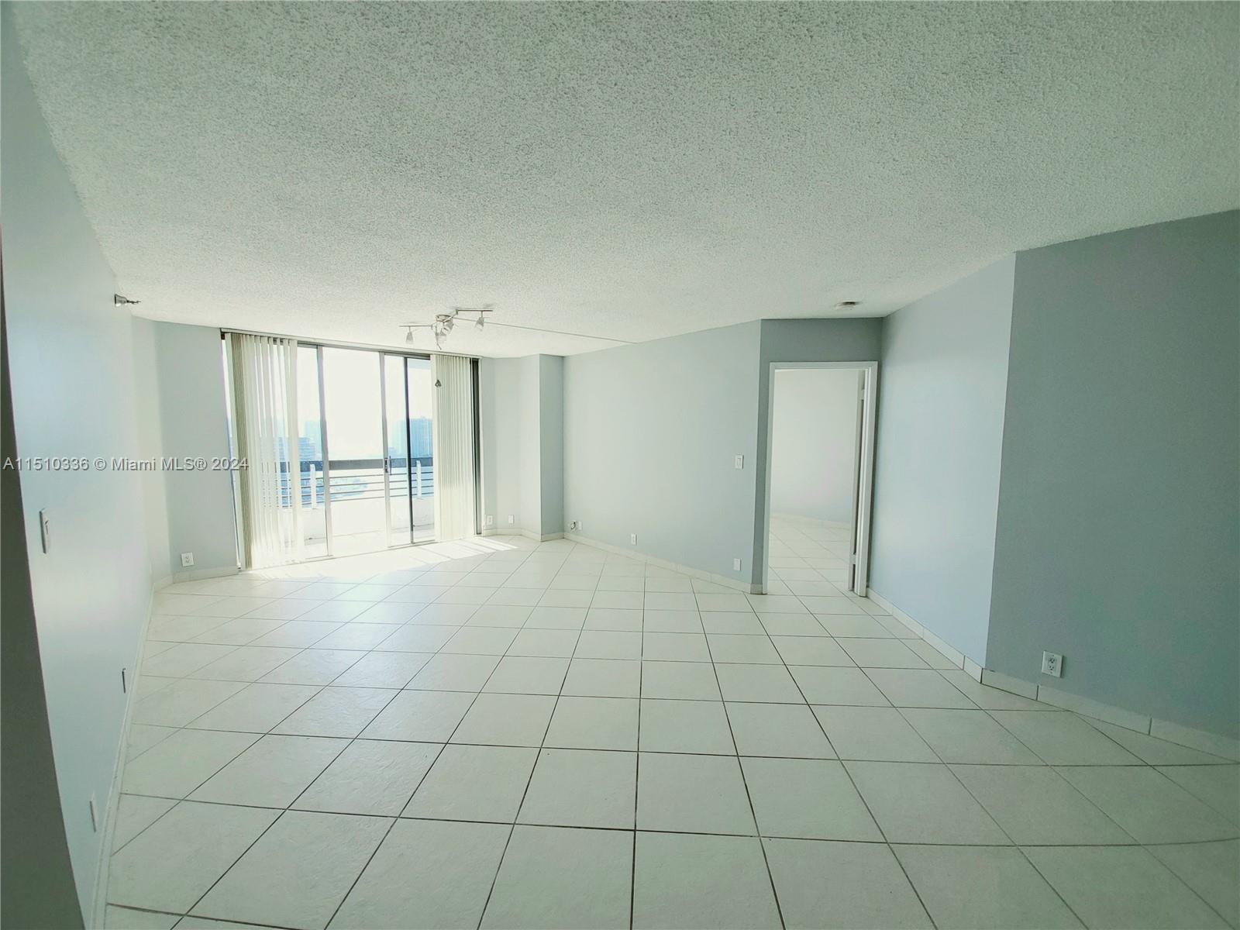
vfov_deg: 89.9
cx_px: 620
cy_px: 465
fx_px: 466
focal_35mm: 13
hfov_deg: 106.2
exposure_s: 1/120
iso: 40
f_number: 2.2
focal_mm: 1.8
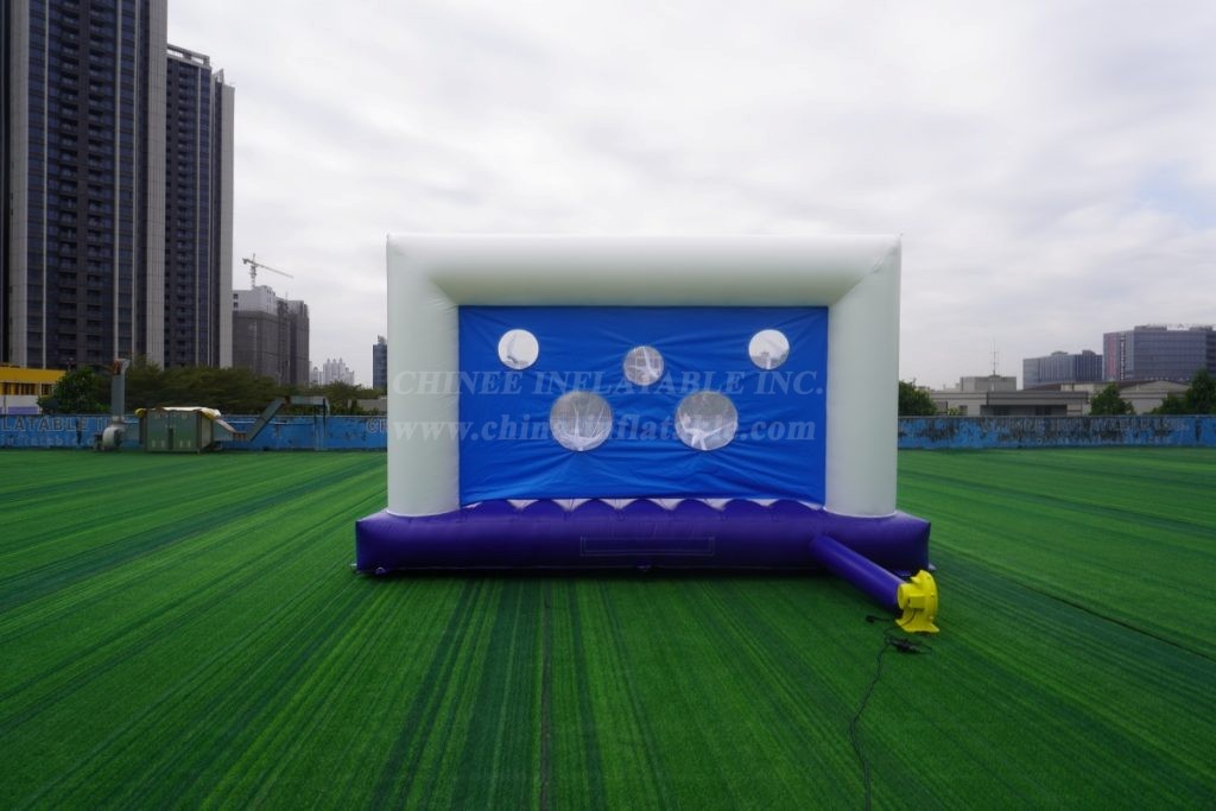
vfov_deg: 53.1
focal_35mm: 24
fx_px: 811
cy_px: 406
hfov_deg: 73.7
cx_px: 608
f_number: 10
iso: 100
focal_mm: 16
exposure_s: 1/160
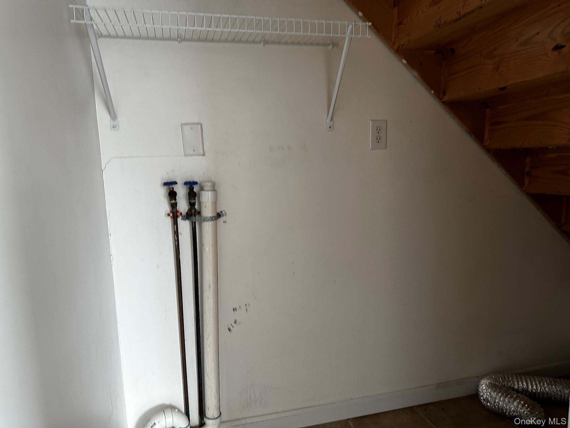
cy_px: 214
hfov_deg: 71.6
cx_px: 285
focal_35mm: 24
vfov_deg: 56.8
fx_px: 395
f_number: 1.78
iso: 320
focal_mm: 6.86
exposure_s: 1/60
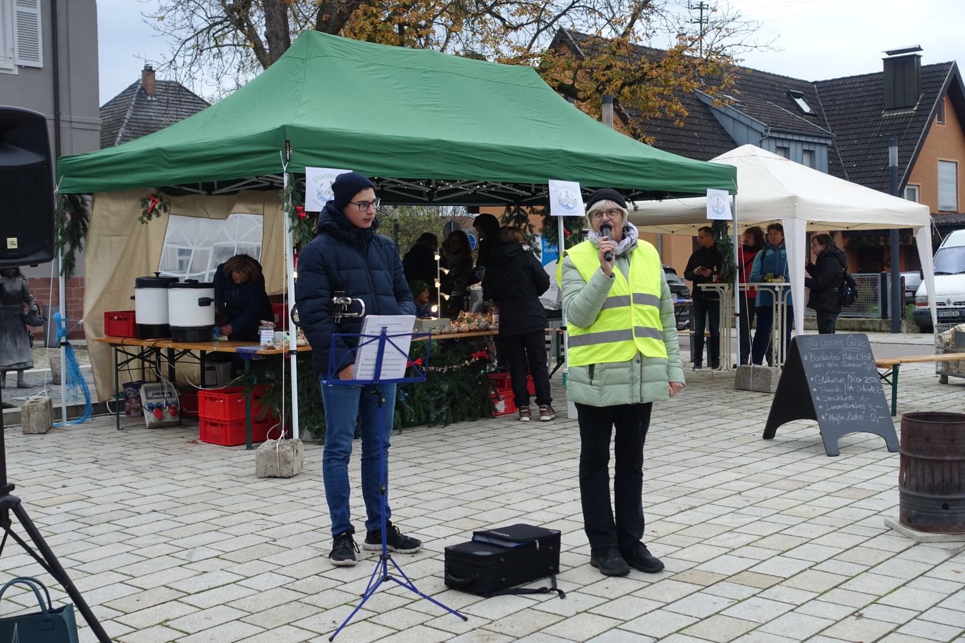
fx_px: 1179
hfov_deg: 44.5
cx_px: 482
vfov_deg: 30.5
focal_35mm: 44
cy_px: 322
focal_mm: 16.17
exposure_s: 1/200
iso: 125
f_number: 2.8
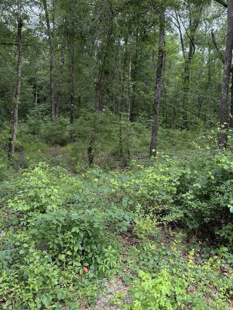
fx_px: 323
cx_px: 108
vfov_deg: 51.3
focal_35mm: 36
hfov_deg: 39.6
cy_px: 141
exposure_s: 1/126
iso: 125
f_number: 1.78
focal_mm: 6.76
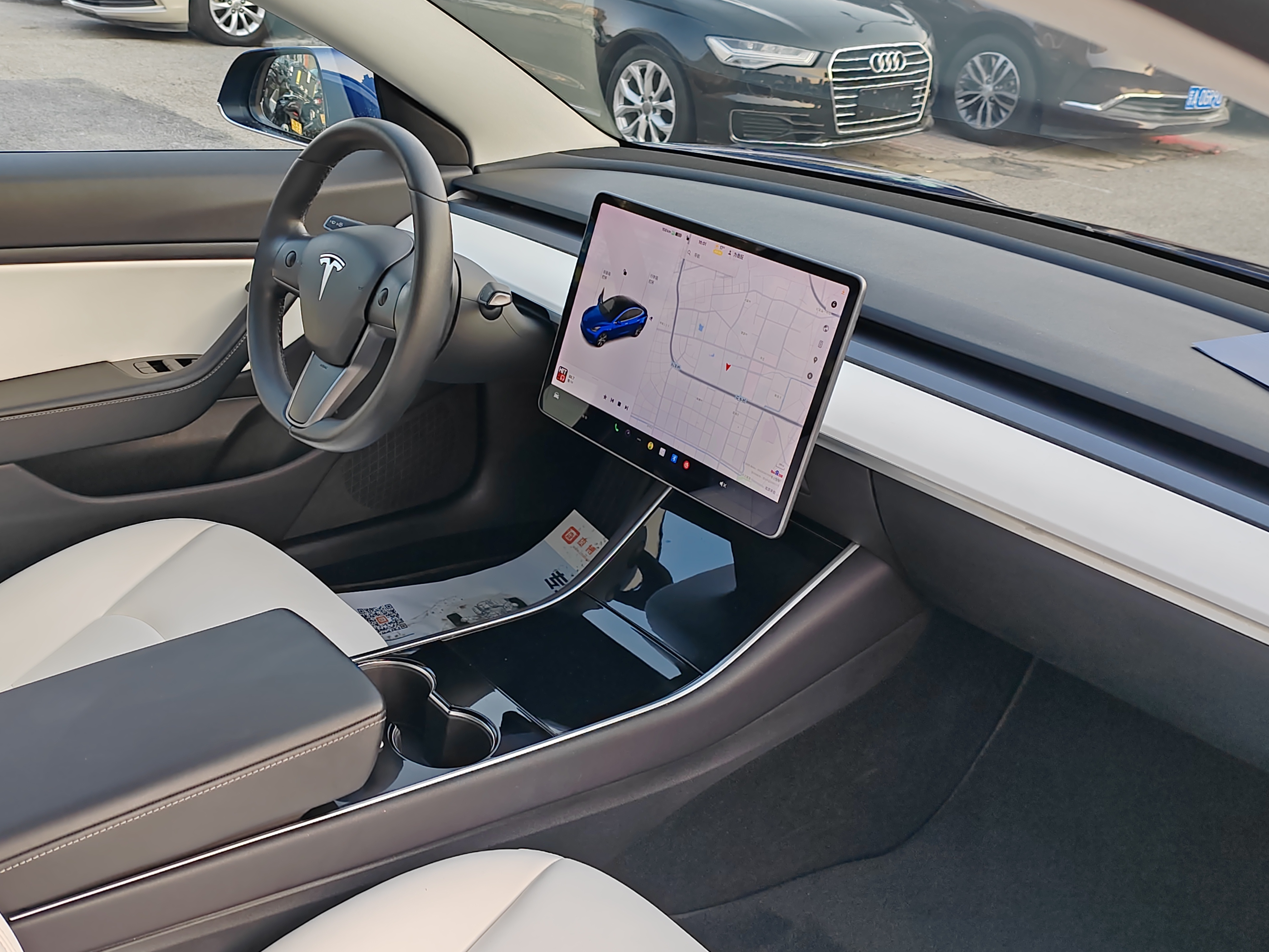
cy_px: 488
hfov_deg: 51.3
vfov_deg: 39.7
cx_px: 618
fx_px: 1320
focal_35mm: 36
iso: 80
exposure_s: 1/100
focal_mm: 6.14
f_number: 1.8
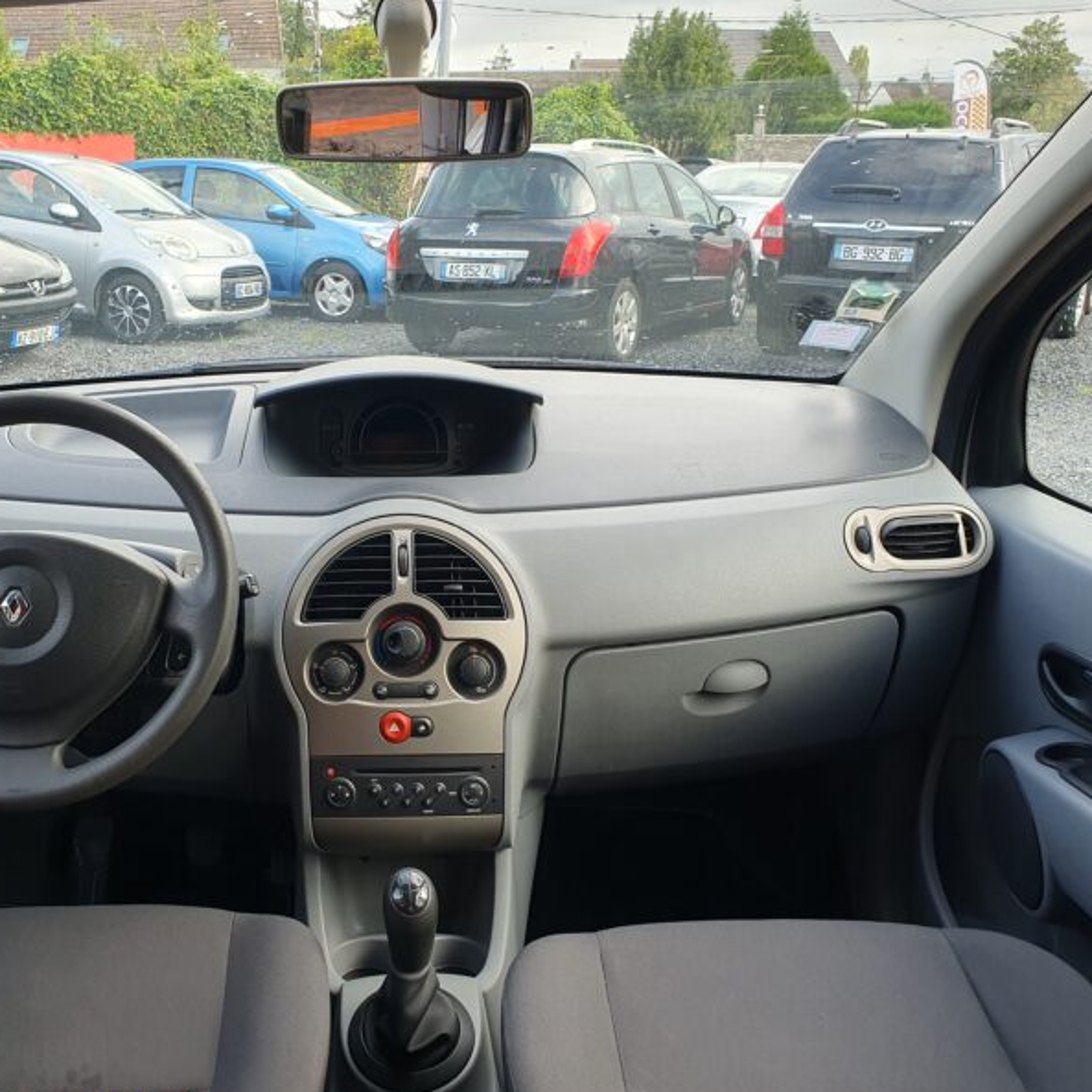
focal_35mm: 31
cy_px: 549
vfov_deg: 52.5
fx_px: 1106
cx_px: 389
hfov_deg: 51.8
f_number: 2.4
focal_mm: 4.32
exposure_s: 1/125
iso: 50
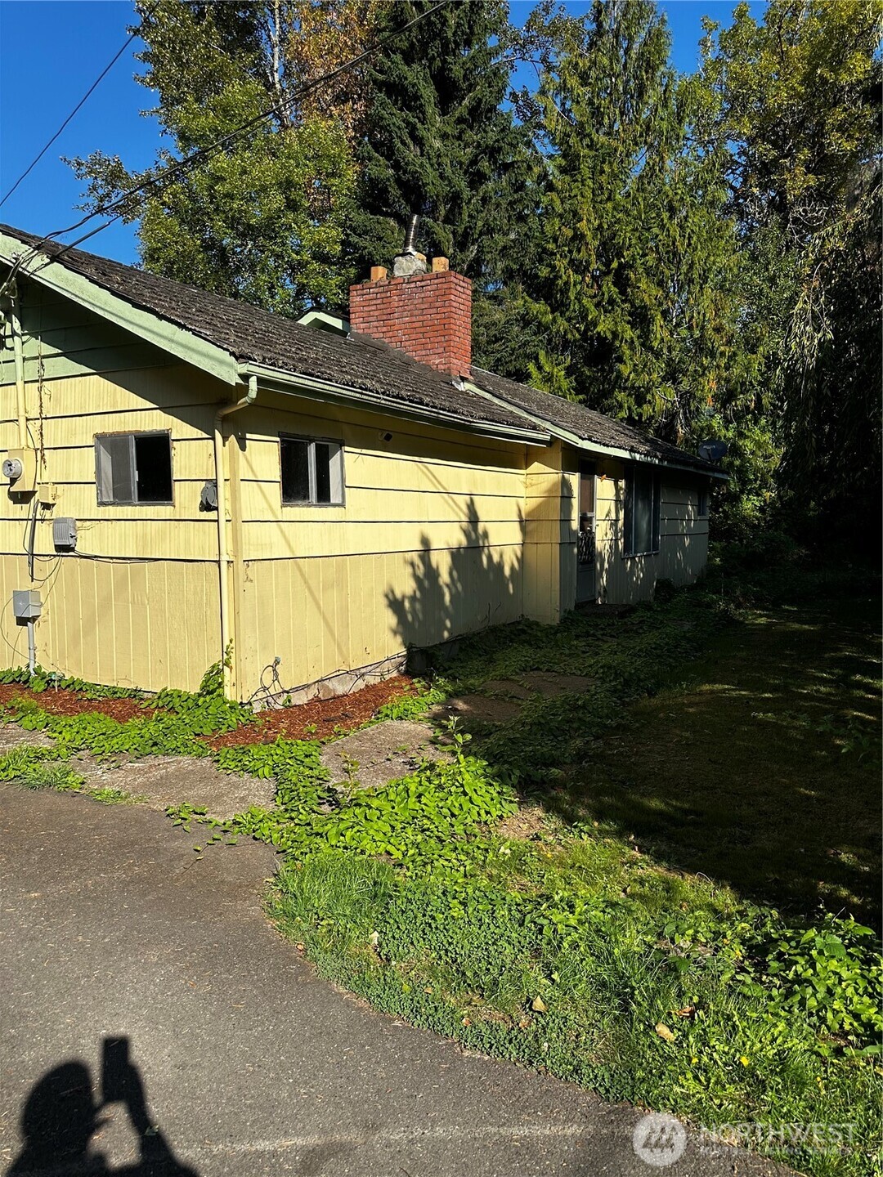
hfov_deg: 56.8
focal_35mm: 24
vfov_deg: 71.6
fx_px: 816
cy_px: 588
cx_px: 442
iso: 80
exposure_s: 1/4016
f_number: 1.78
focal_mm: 6.86
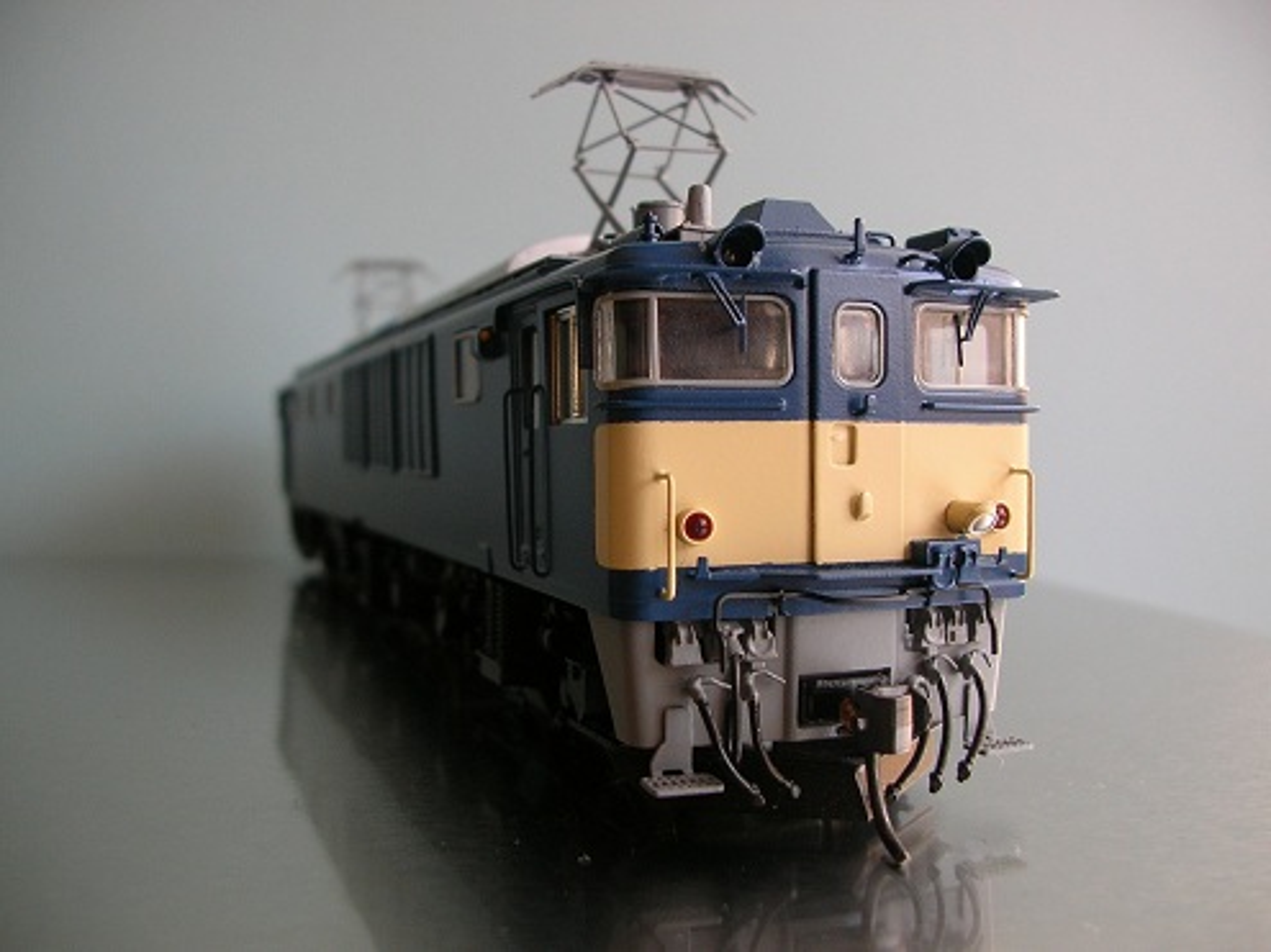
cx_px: 636
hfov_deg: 52.6
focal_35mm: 35
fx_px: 1285
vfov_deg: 40.7
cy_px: 476
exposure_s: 1/43
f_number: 2.8
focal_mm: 5.8
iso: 50
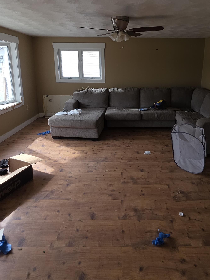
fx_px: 178
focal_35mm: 22
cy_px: 105
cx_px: 123
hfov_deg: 60.7
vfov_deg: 75.1
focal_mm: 2.2
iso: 25
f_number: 1.9
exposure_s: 1/120
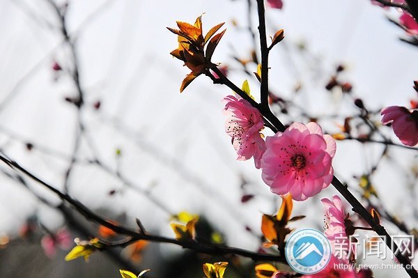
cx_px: 209
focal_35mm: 158
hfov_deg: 13.1
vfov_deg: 8.7
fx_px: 1827
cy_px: 139
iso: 400
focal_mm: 105
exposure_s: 1/3200
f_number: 8
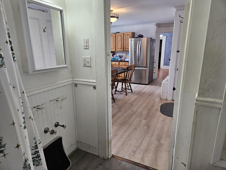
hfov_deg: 73.9
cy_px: 85
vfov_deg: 58.9
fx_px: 150
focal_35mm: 23
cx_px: 113
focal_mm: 5.4
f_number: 1.8
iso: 250
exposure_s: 1/120
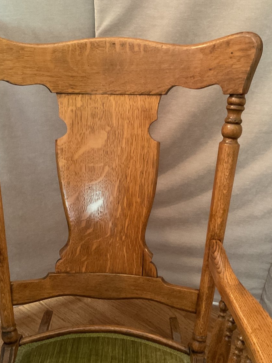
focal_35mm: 39
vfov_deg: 47.9
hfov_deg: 36.8
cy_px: 182
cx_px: 116
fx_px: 409
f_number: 1.8
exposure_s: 1/30
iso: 400
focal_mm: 3
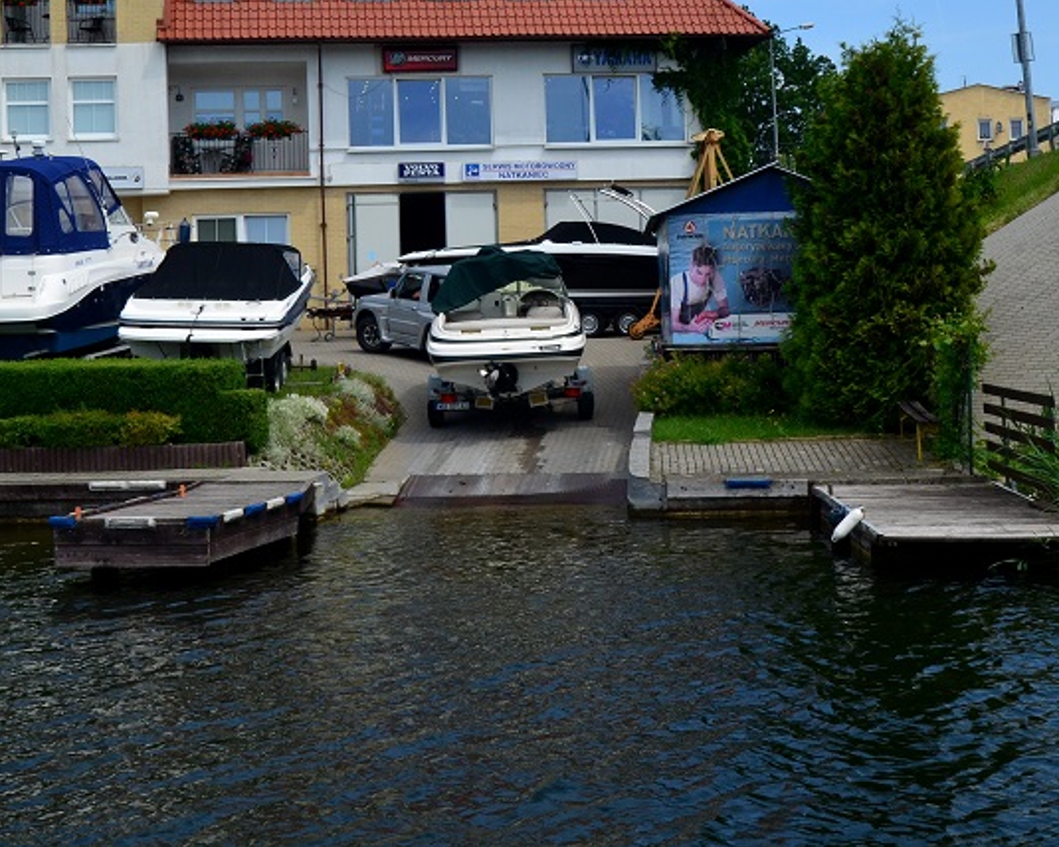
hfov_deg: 30.0
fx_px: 1975
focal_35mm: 63
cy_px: 197
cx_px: 498
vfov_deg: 23.9
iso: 400
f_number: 10
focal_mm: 24
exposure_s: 1/500
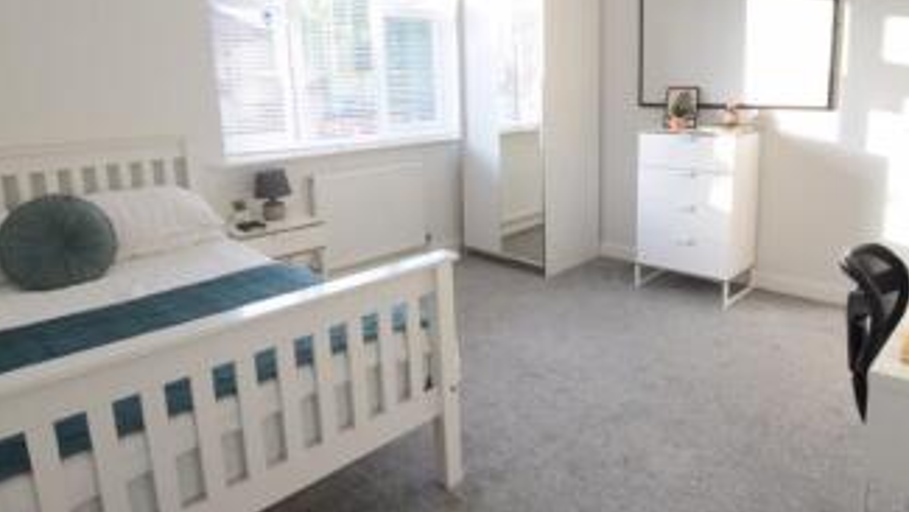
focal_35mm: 23
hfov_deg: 78.1
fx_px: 555
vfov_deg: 49.1
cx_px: 529
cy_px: 197
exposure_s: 1/80
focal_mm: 10
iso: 400
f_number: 4.5
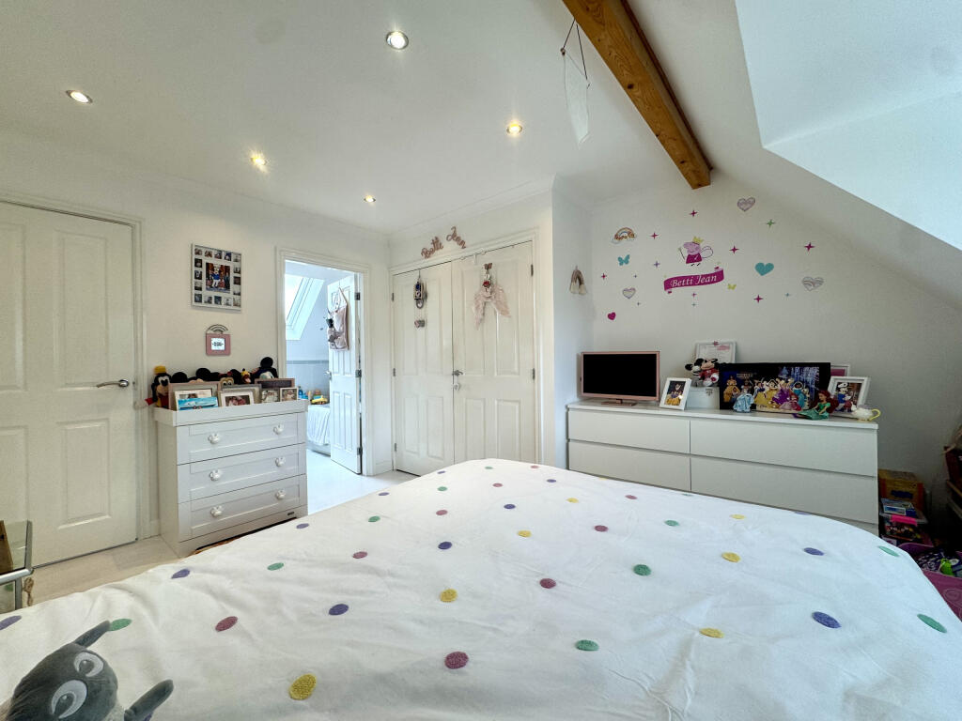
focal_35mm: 14
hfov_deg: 102.1
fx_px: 389
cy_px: 360
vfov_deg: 85.7
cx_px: 481
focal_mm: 2.22
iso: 64
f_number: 2.2
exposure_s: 1/100
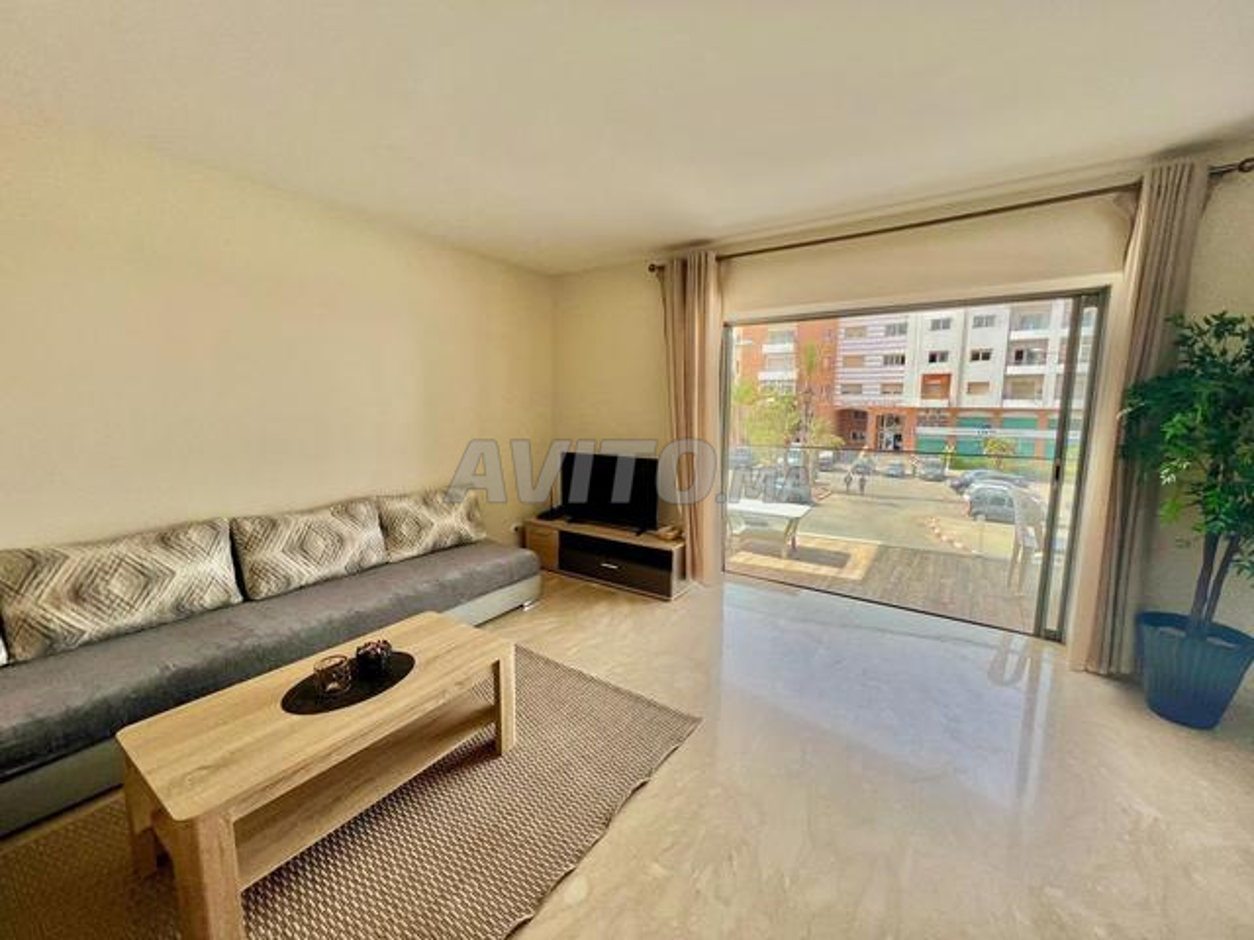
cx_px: 627
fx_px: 471
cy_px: 470
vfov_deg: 89.9
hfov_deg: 106.2
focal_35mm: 13
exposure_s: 1/244
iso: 32
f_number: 1.8
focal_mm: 1.57
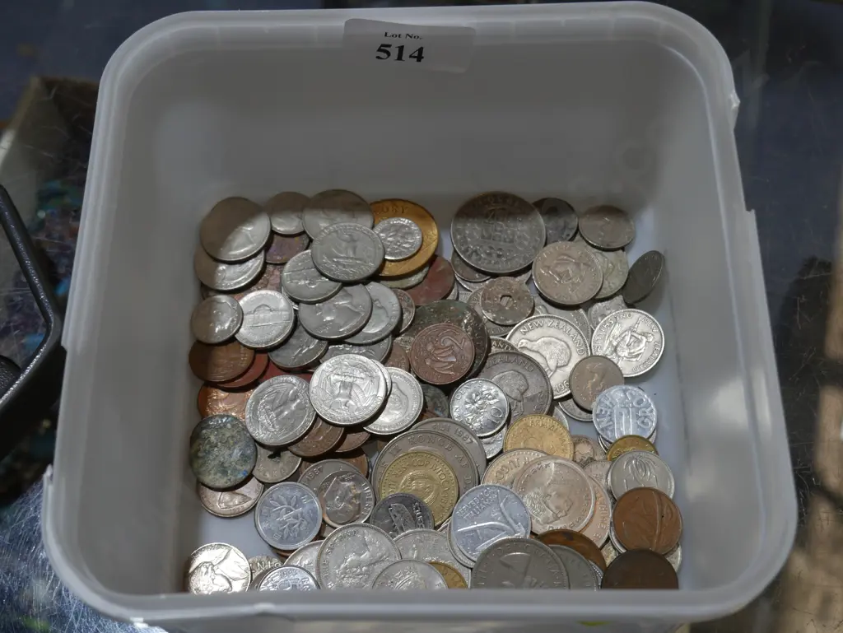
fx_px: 1218
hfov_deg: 38.2
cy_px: 316
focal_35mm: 50
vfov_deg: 29.1
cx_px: 422
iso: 200
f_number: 5.3
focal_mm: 25
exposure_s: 1/80
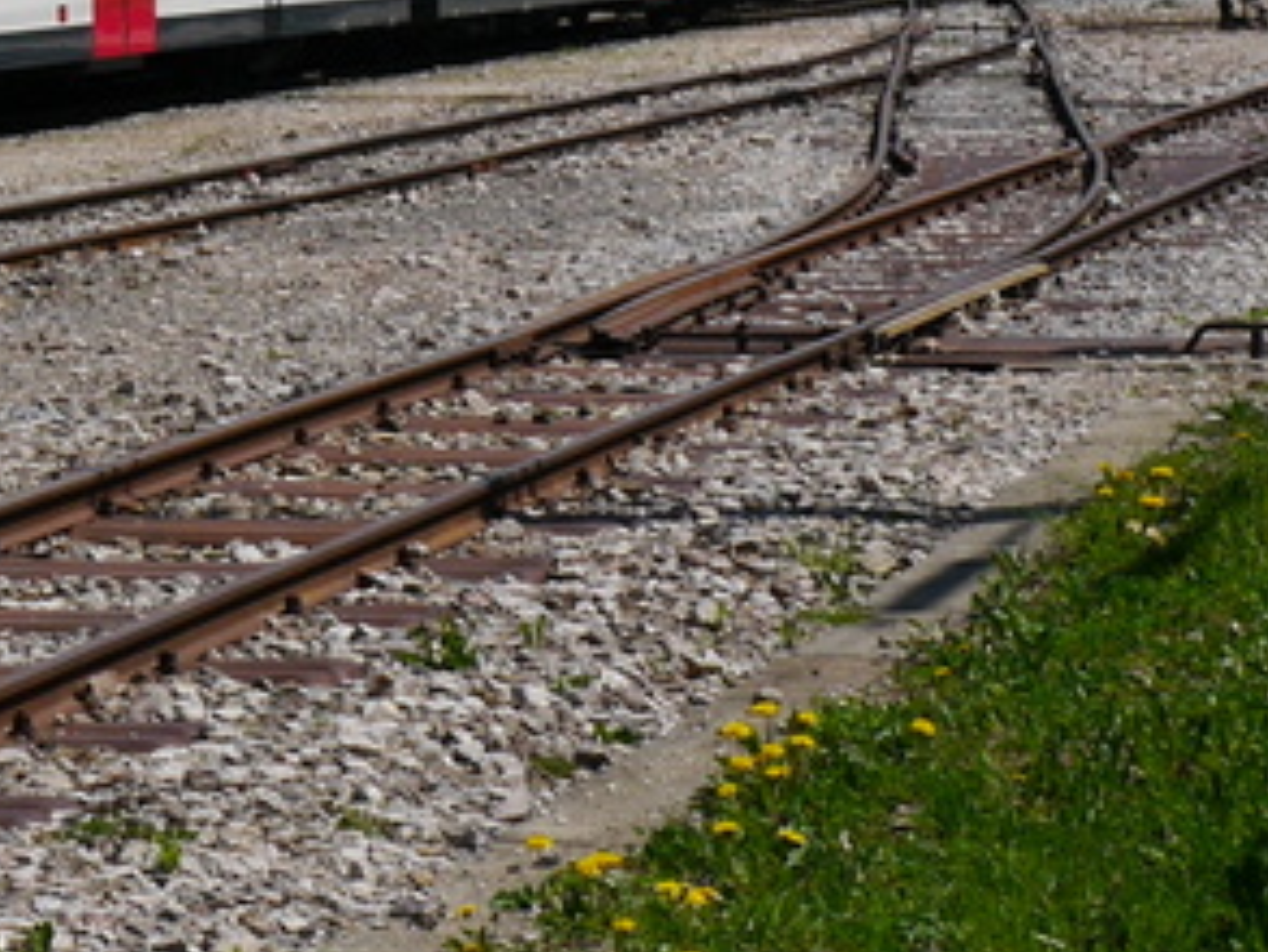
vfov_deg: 6.4
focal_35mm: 229
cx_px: -1281
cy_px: -493
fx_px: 8392
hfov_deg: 8.2
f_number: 10
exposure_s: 1/500
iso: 160
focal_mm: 28
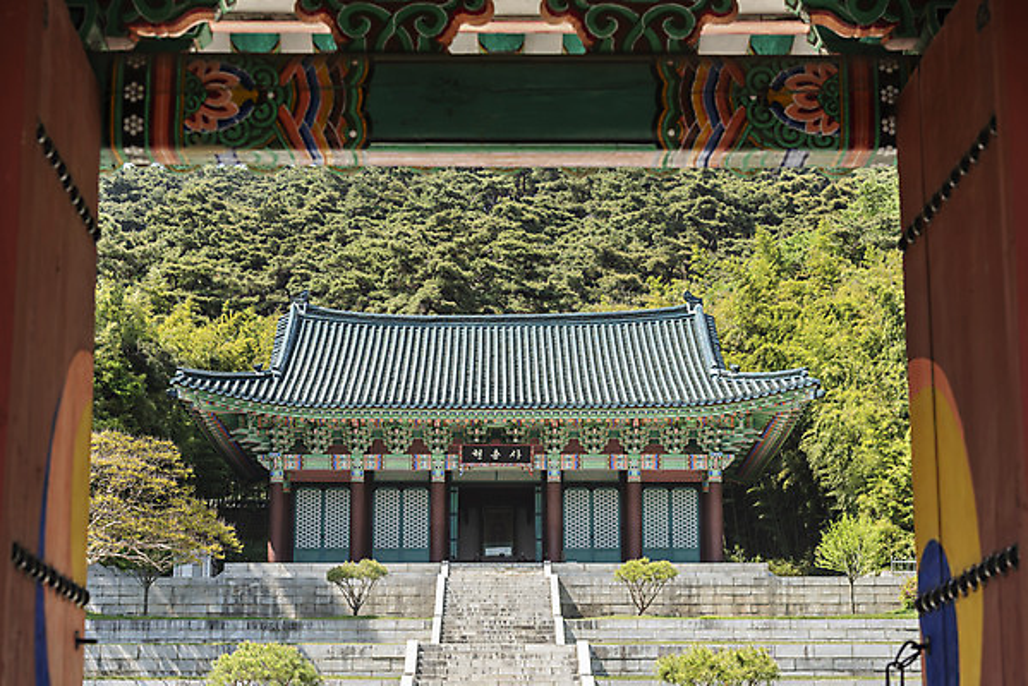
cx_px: 514
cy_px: 343
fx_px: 2000
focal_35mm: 70
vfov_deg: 19.5
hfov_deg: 28.8
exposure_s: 1/160
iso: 100
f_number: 5.6
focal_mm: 70
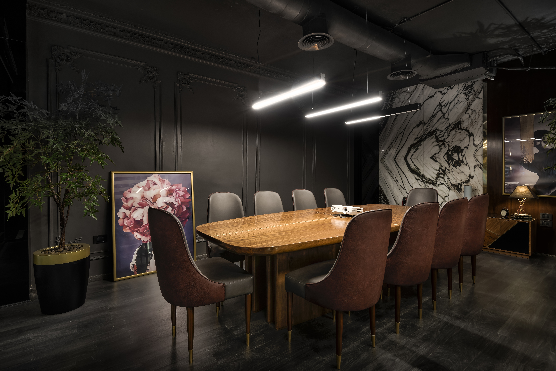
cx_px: 278
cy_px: 186
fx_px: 263
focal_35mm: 17
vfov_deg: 70.5
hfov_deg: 93.3
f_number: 8
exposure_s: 2.5
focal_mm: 17
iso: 80
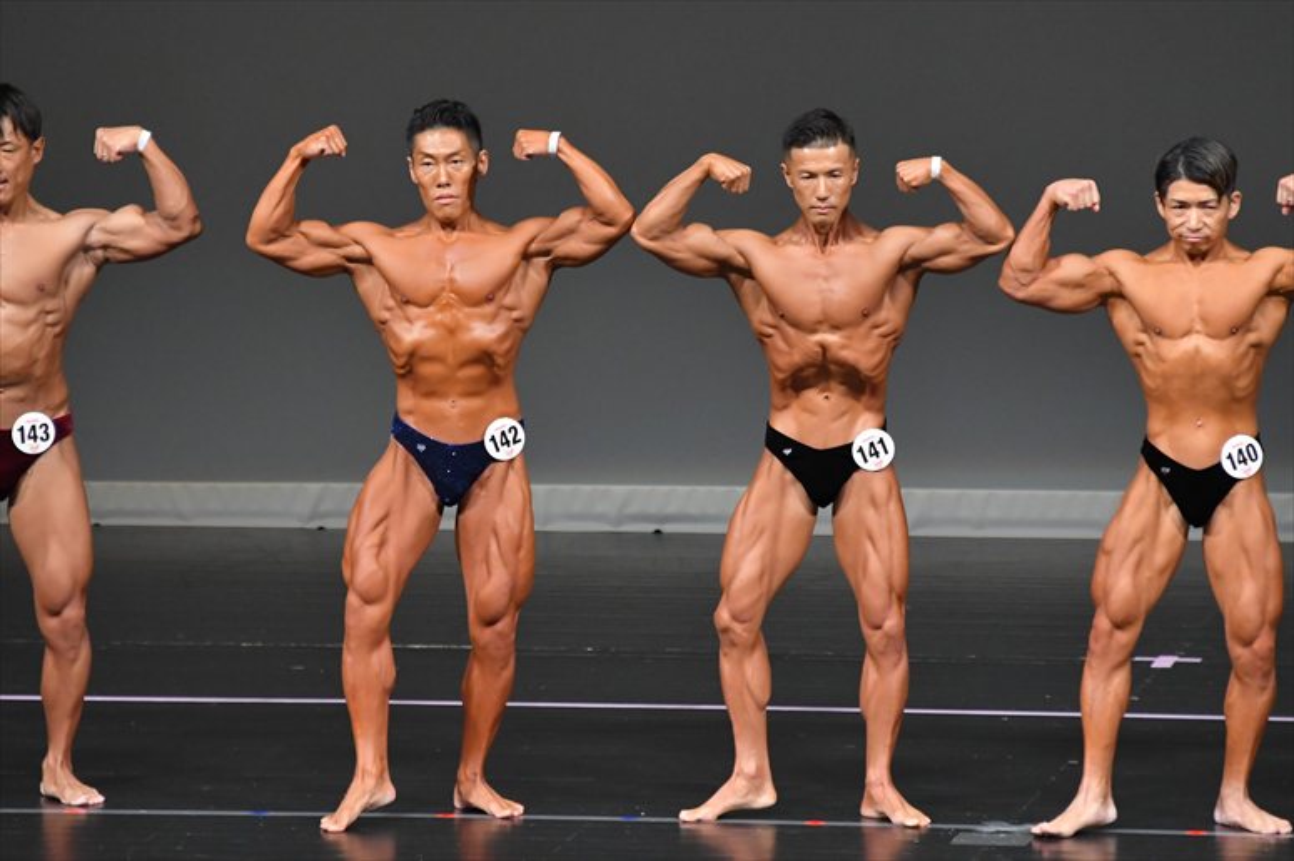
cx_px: 647
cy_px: 430
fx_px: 12395
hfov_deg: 6.0
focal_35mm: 345
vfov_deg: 4.0
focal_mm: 230
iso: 4000
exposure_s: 1/400
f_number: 5.6
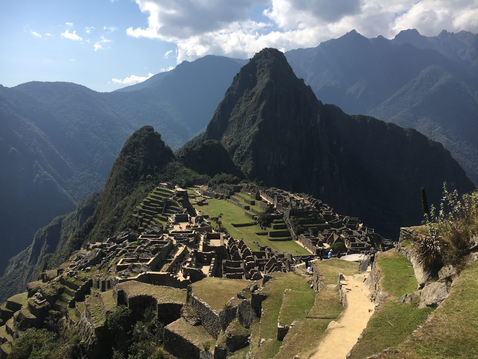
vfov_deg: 48.2
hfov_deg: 61.7
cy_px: 180
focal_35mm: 29
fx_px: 400
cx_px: 239
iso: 25
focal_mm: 4.15
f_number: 2.2
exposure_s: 1/1972
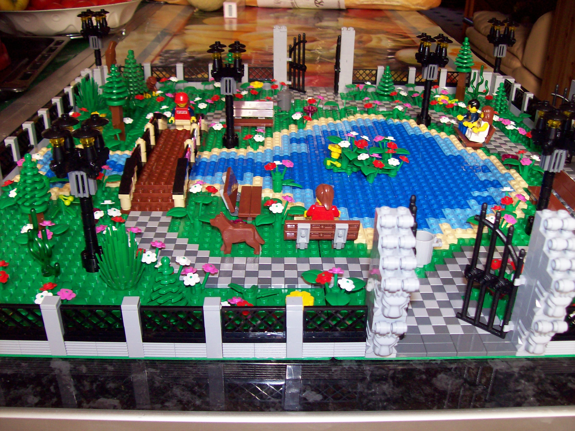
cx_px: 288
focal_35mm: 36
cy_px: 216
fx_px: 598
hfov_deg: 51.4
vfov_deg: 39.6
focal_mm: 6
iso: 80
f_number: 2.7
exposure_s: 1/64
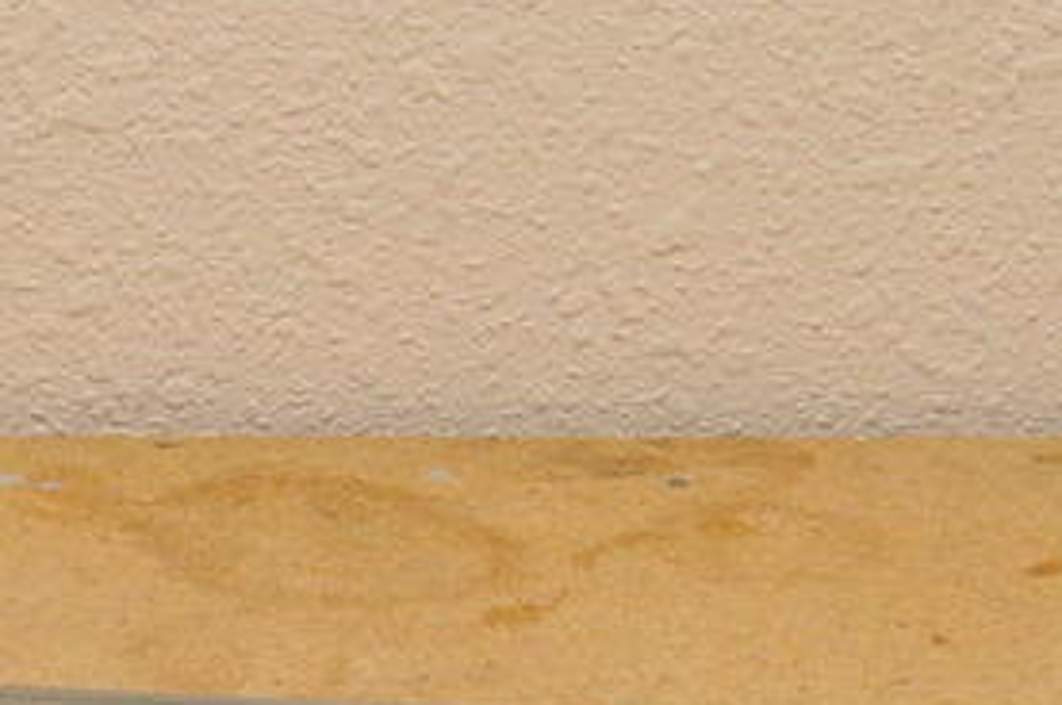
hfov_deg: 8.6
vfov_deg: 5.7
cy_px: 902
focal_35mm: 237
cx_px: 4
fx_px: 6991
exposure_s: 1/180
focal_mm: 35
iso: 1600
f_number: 22
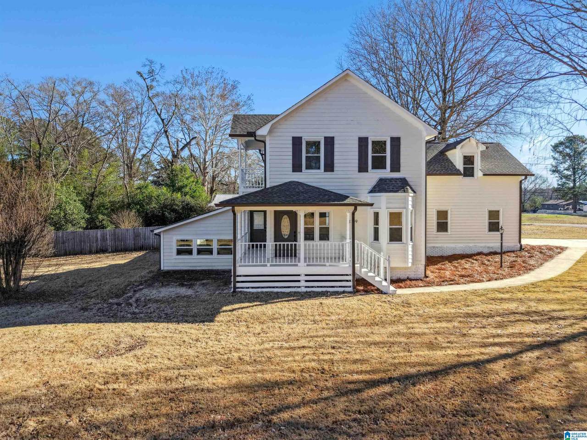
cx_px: 294
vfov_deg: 56.8
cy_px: 220
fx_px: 407
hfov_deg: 71.6
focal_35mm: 24
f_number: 1.8
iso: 180
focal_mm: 8.7
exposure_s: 1/2000
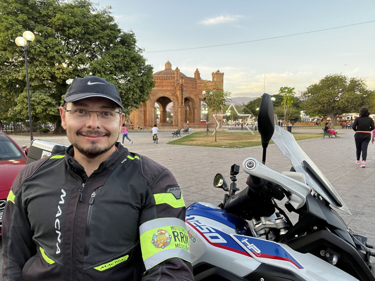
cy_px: 140
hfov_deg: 73.9
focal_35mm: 23
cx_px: 188
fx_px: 249
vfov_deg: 58.9
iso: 64
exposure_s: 1/60
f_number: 2.2
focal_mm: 2.71
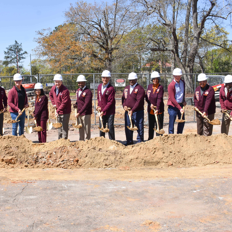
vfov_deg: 43.8
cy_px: 110
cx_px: 93
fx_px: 288
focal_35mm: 38
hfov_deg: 43.6
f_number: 9
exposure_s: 1/250
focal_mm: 18
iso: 100
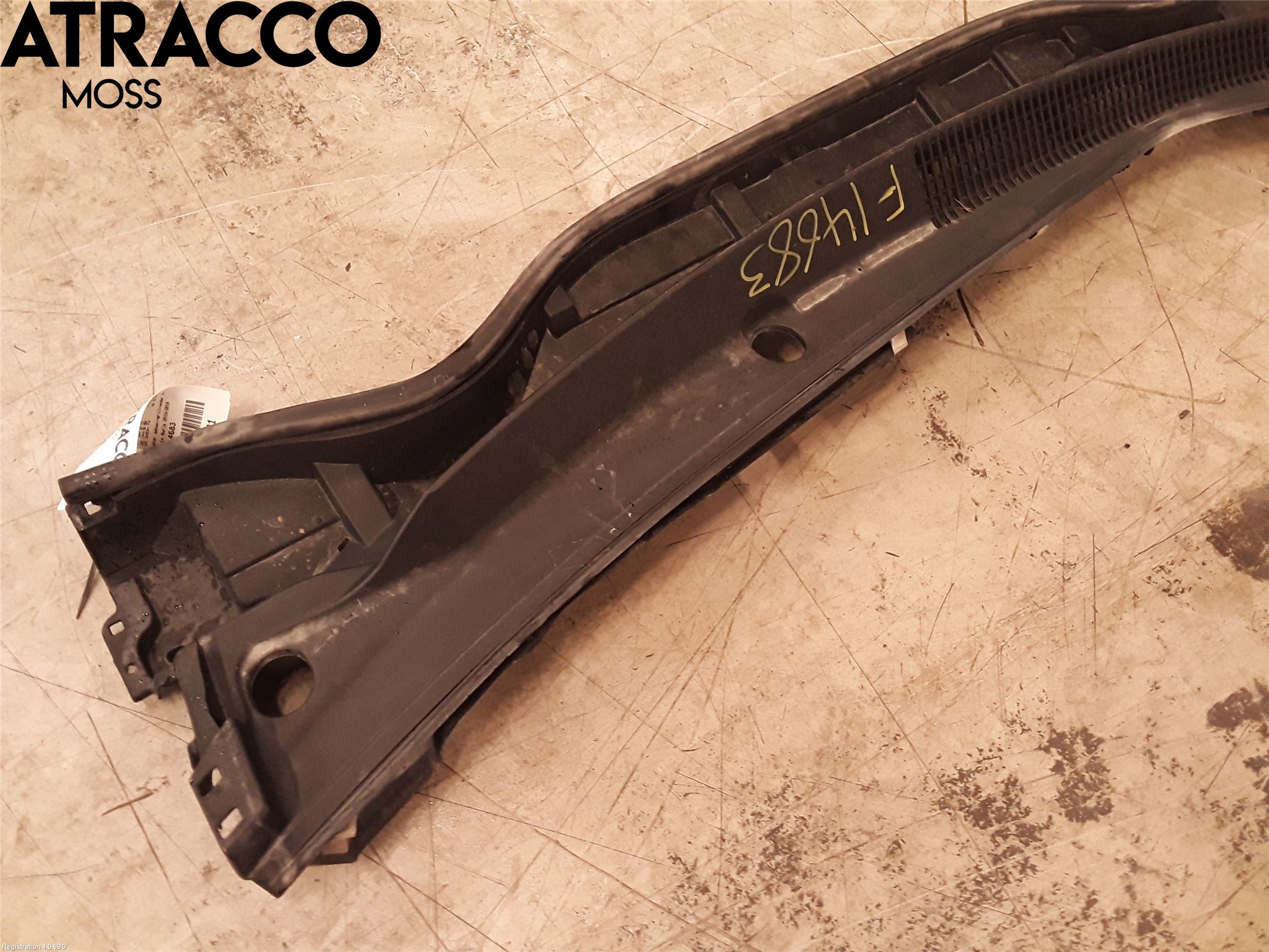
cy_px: 476
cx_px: 634
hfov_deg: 63.4
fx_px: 1026
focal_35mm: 28
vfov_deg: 49.7
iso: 125
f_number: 1.9
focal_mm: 2.91
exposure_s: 1/50
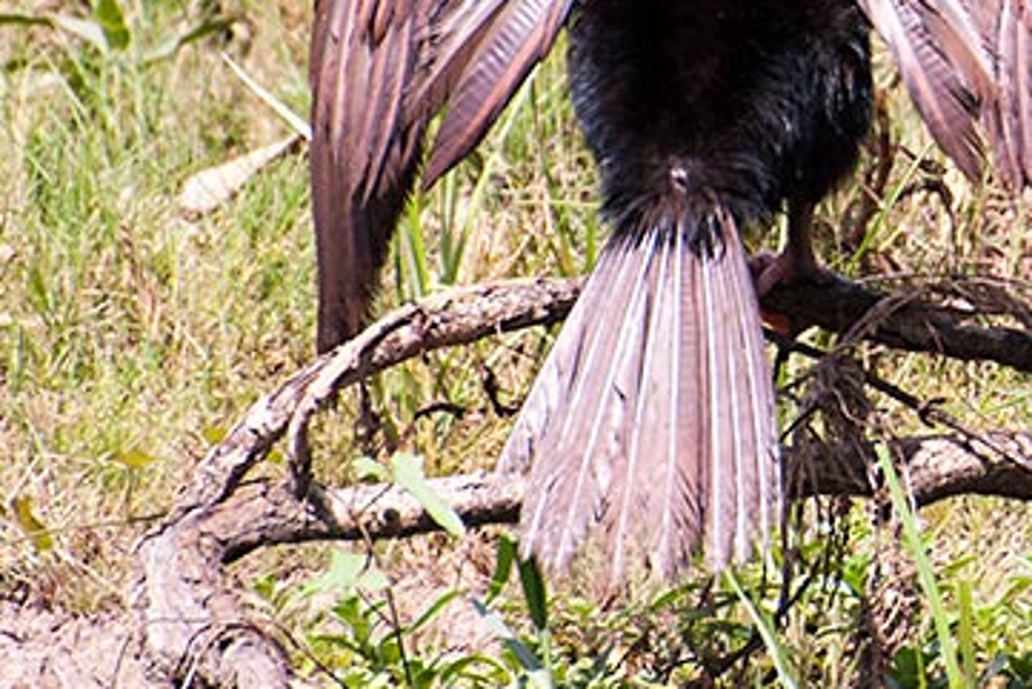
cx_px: 1309
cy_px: 70
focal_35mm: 1277
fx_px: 36620
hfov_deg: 1.6
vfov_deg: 1.1
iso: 200
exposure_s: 1/750
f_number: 5.6
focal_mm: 300
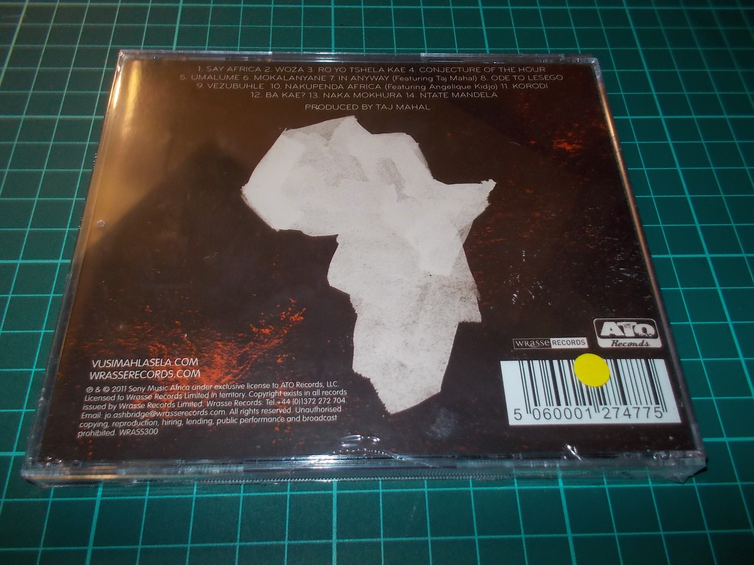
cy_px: 282
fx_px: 632
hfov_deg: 61.7
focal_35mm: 29
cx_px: 377
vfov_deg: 48.2
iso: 200
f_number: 3.3
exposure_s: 1/30
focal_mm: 4.1
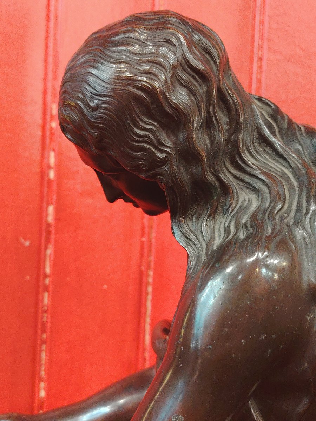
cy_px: 210
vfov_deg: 39.7
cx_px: 158
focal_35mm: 48
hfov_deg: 30.3
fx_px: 584
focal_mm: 5.25
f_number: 4
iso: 1405
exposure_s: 1/25
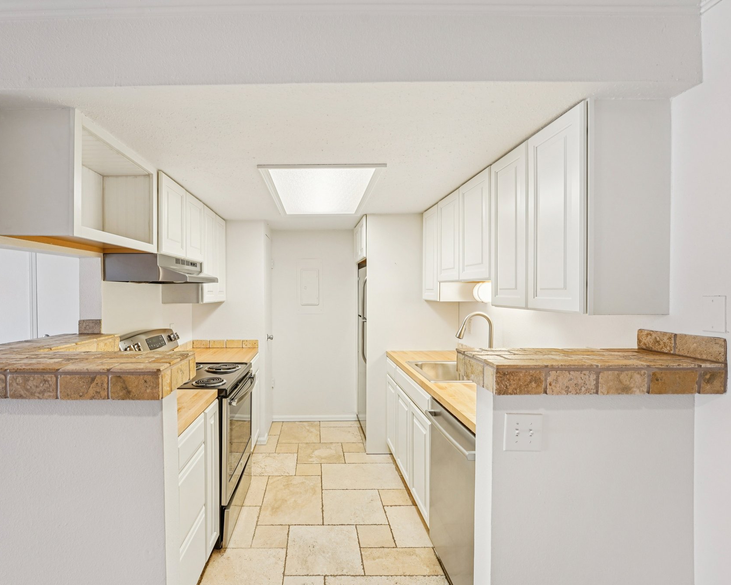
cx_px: 315
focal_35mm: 16
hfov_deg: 92.5
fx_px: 346
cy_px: 292
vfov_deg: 80.4
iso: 400
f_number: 8
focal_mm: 14
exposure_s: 1/13
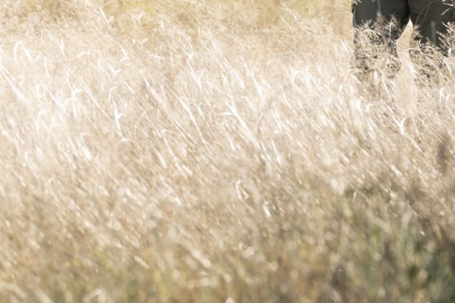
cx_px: -214
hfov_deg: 2.6
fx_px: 10095
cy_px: -236
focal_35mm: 799
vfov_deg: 1.7
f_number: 5
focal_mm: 200
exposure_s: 1/800
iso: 400
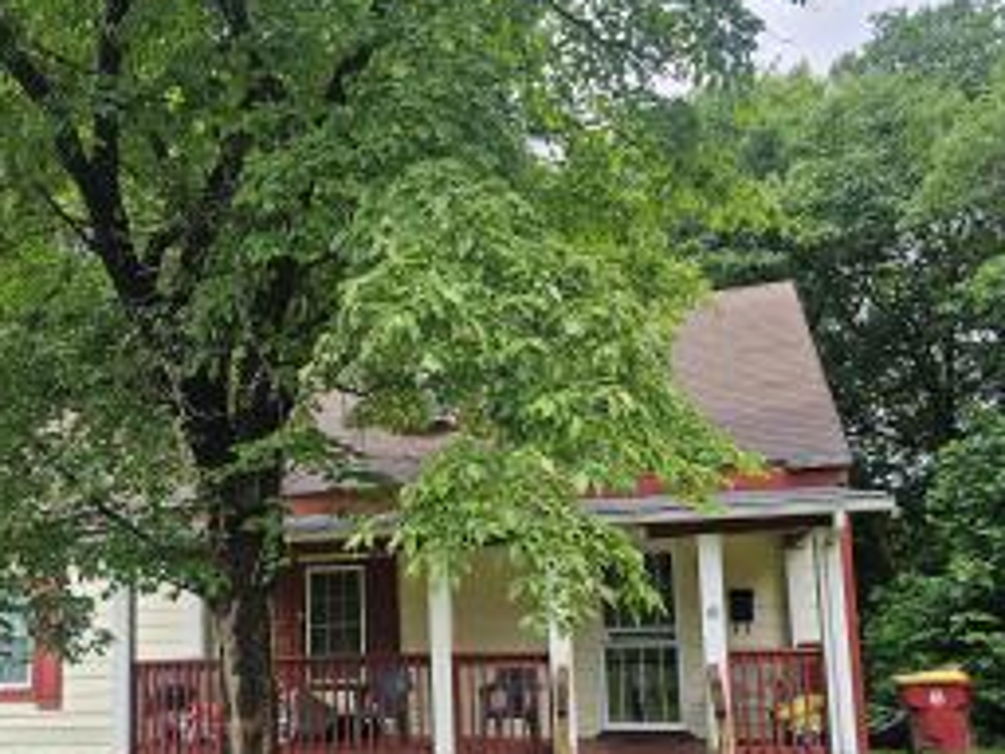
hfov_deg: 50.3
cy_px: 538
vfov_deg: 38.9
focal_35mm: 36
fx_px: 1045
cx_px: 326
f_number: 1.7
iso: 40
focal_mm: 6.3
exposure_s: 1/180
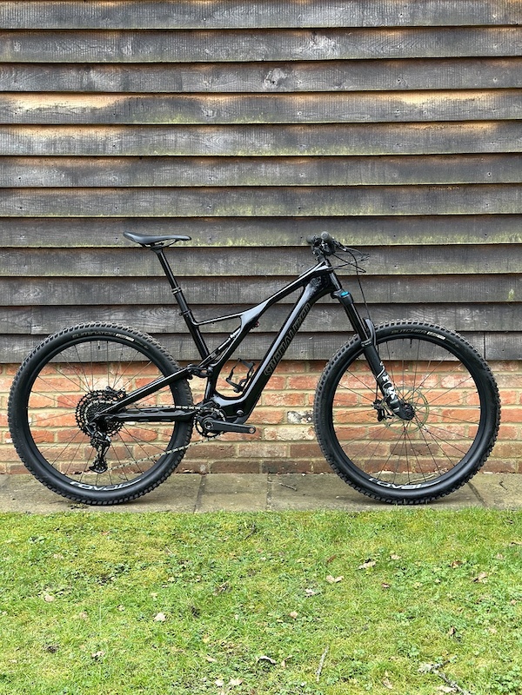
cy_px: 348
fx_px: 965
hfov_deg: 30.3
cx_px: 261
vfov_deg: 39.7
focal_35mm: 48
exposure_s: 1/91
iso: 125
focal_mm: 6.86
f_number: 1.78
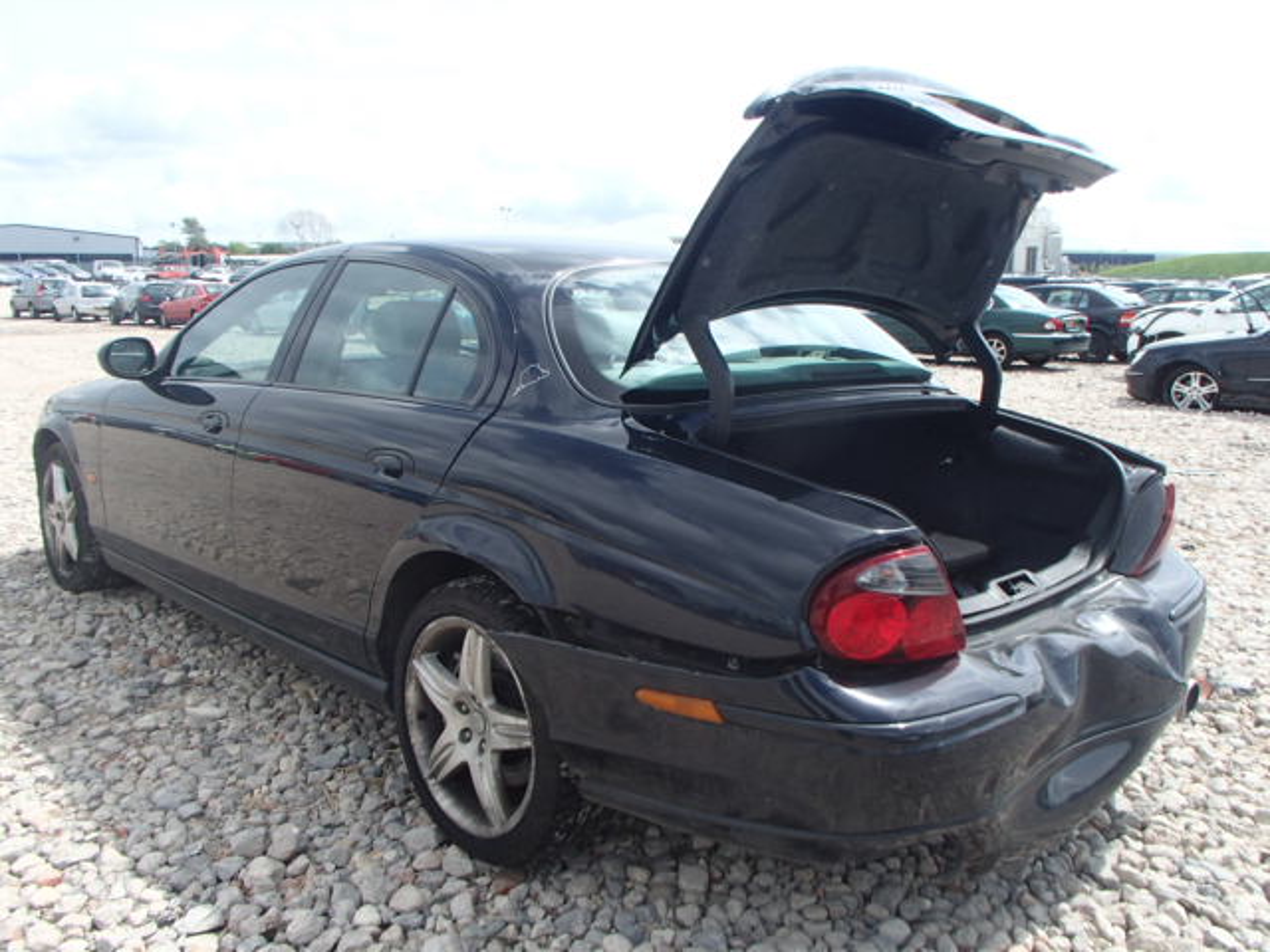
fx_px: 1027
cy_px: 476
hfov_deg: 63.4
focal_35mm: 28
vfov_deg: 49.7
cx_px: 635
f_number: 3.9
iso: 100
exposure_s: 1/500
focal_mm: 5
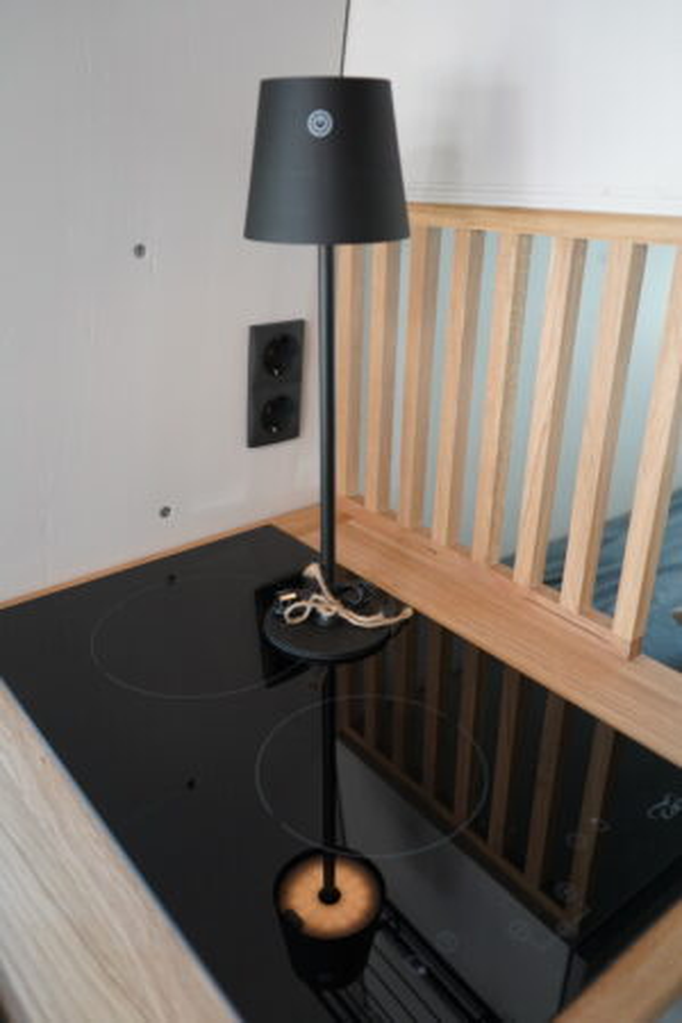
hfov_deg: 46.4
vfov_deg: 65.5
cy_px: 512
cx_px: 341
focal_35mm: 28
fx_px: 796
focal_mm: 28
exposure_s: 1/160
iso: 3200
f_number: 4
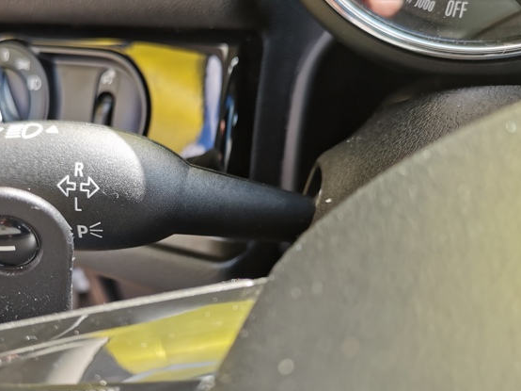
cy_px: 237
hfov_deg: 46.9
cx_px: 164
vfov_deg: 36.6
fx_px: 587
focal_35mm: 39
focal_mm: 5.58
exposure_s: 1/214
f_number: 1.8
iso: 50
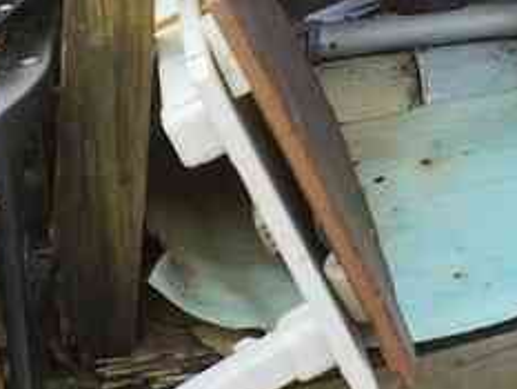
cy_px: -560
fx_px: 2152
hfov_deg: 11.5
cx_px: 1205
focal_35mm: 144
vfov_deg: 9.2
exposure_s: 1/647
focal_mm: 5
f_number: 1.8
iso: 50
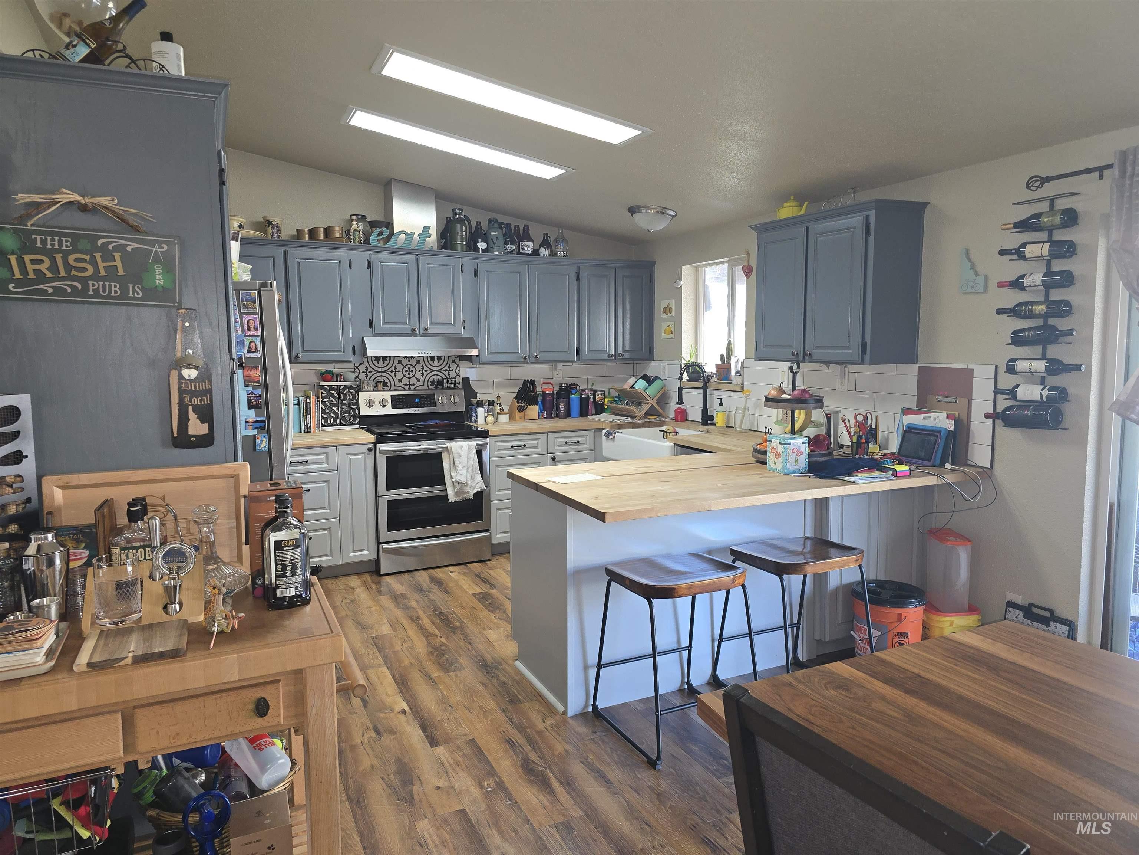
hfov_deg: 73.9
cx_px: 570
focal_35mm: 23
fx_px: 757
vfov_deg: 58.9
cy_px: 428
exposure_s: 1/24
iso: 100
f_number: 1.7
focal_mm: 6.3
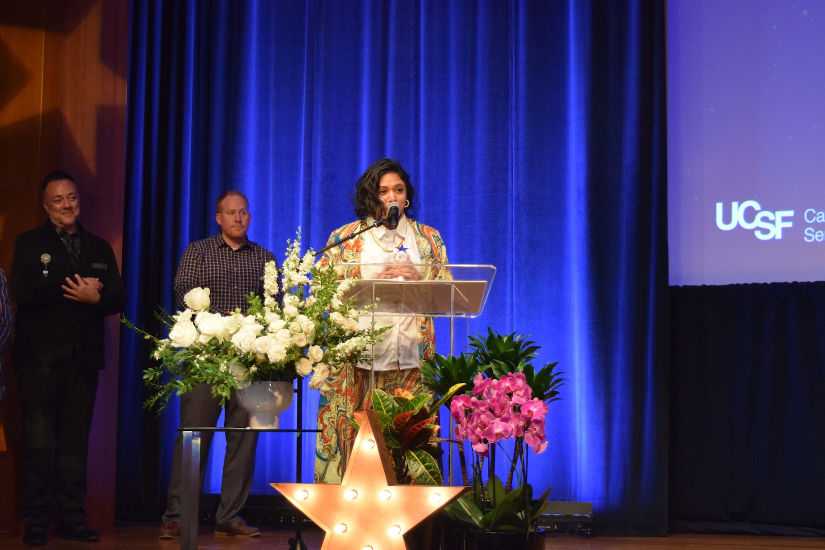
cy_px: 275
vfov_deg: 22.6
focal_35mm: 60
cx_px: 412
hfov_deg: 33.4
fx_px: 1375
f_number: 4.8
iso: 3200
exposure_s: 1/125
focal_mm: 40
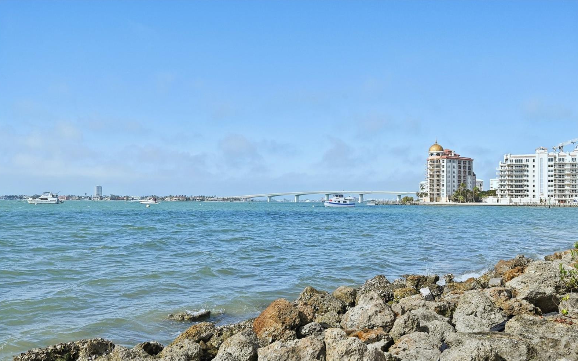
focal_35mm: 31
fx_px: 488
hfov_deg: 61.2
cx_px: 289
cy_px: 194
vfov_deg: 40.6
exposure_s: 1/2500
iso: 400
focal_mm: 30
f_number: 8
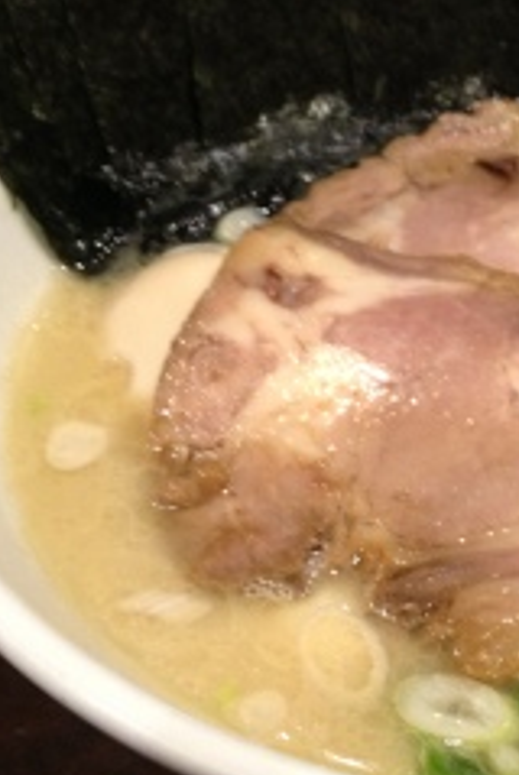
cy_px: 290
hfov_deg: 17.5
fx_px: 1639
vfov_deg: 26.5
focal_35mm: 76
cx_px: 535
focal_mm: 4.28
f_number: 2.4
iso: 200
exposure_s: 1/20
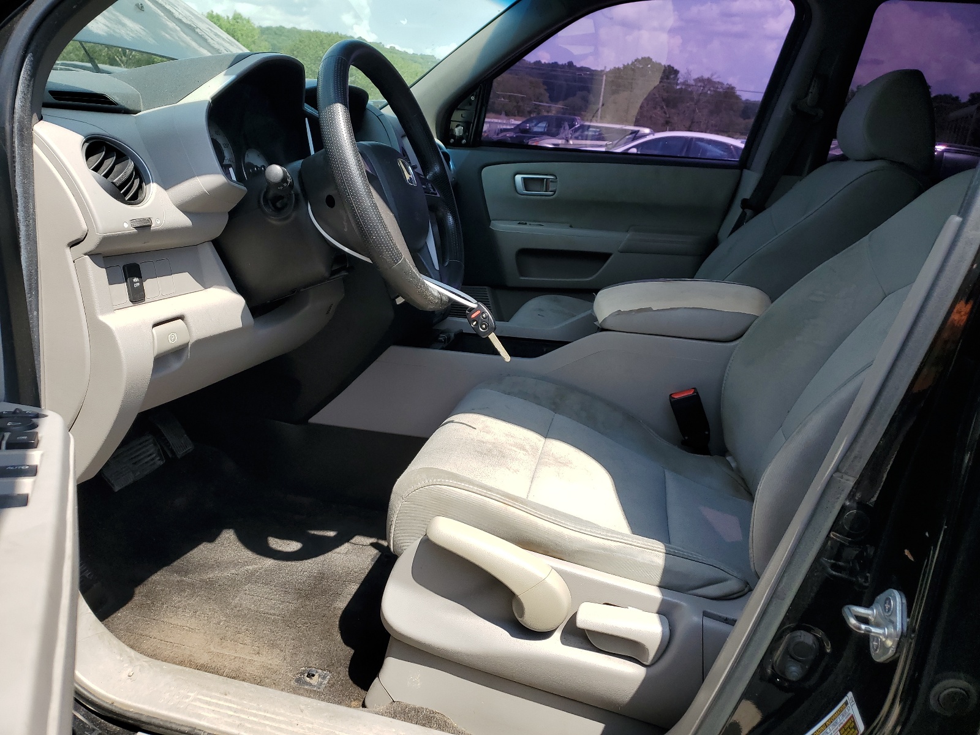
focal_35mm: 26
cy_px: 368
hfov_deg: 67.3
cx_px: 490
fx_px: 736
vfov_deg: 53.1
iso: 50
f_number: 1.5
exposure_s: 1/1250
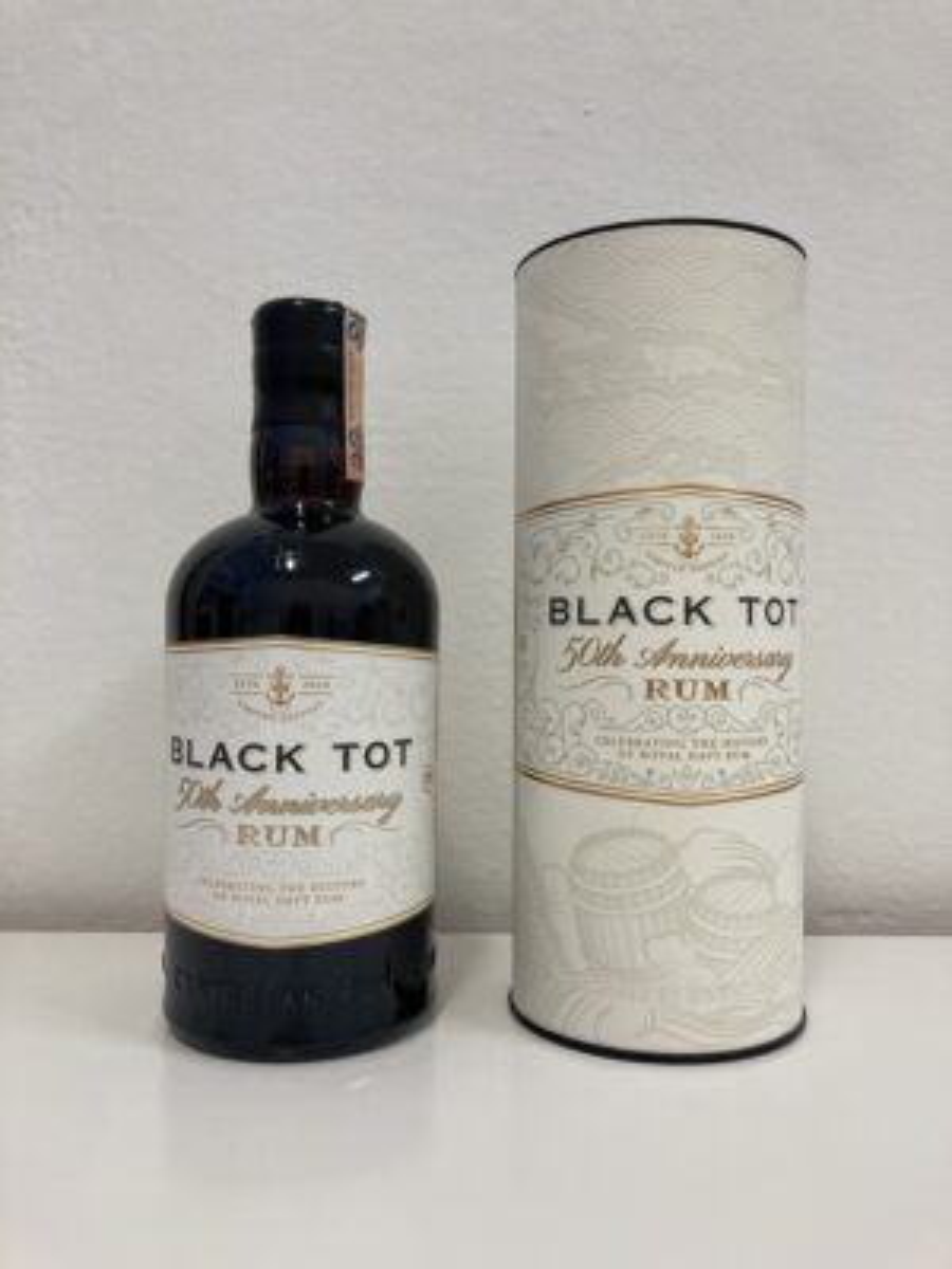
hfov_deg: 49.7
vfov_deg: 63.4
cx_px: 476
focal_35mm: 28
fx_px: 1027
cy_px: 634
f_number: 1.8
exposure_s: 1/50
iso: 64
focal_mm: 3.99
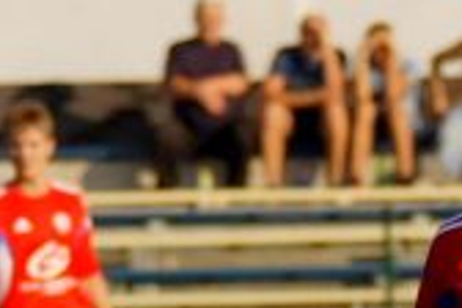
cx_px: 509
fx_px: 14578
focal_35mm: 1136
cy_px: 776
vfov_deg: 1.2
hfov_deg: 1.8
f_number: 5
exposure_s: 1/2500
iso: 400
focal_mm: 150
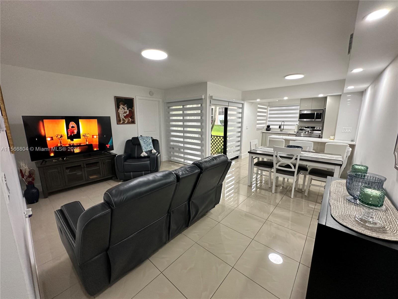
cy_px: 150
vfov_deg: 85.7
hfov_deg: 102.1
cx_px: 199
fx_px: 161
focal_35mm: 14
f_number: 2.2
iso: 200
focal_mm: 2.22
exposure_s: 1/120
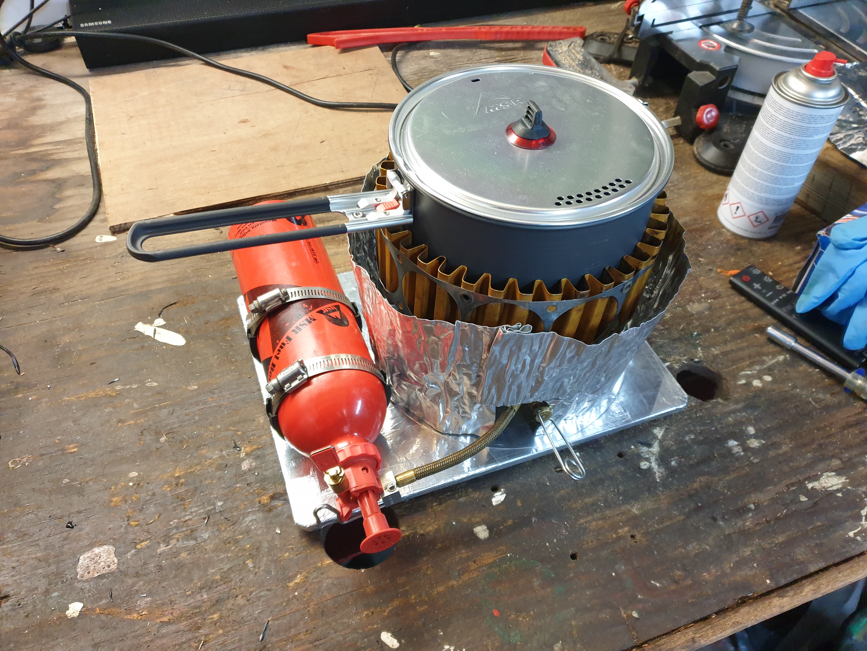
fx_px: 651
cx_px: 434
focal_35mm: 26
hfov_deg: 67.3
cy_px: 326
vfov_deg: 53.1
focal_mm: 4.3
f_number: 1.5
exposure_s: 1/25
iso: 320
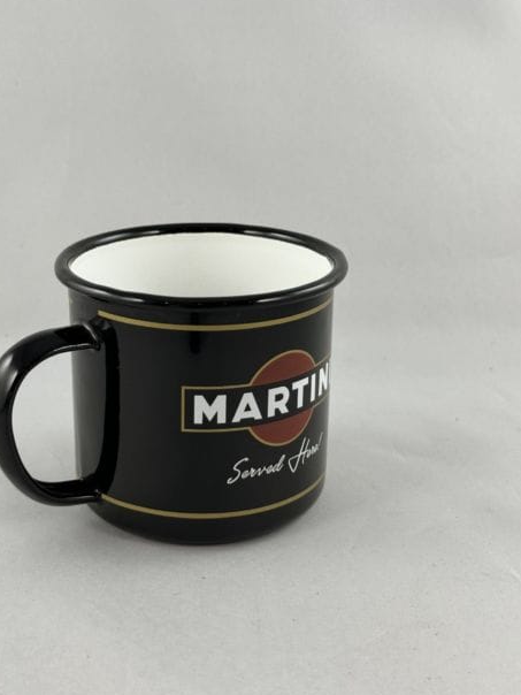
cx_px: 237
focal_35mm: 53
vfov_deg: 36.2
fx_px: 1064
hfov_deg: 27.5
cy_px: 320
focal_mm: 6.86
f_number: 1.78
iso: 64
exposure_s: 1/100
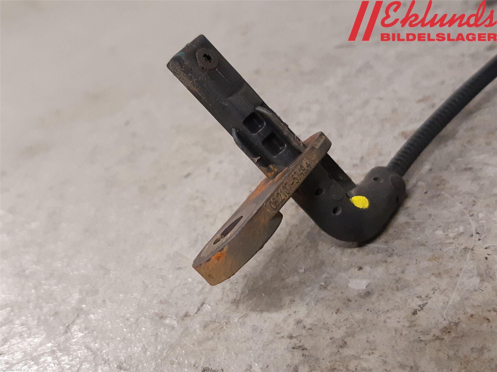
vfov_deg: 53.1
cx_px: 248
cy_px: 186
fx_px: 373
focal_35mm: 26
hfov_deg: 67.3
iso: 200
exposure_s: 1/50
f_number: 1.7
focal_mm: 3.93
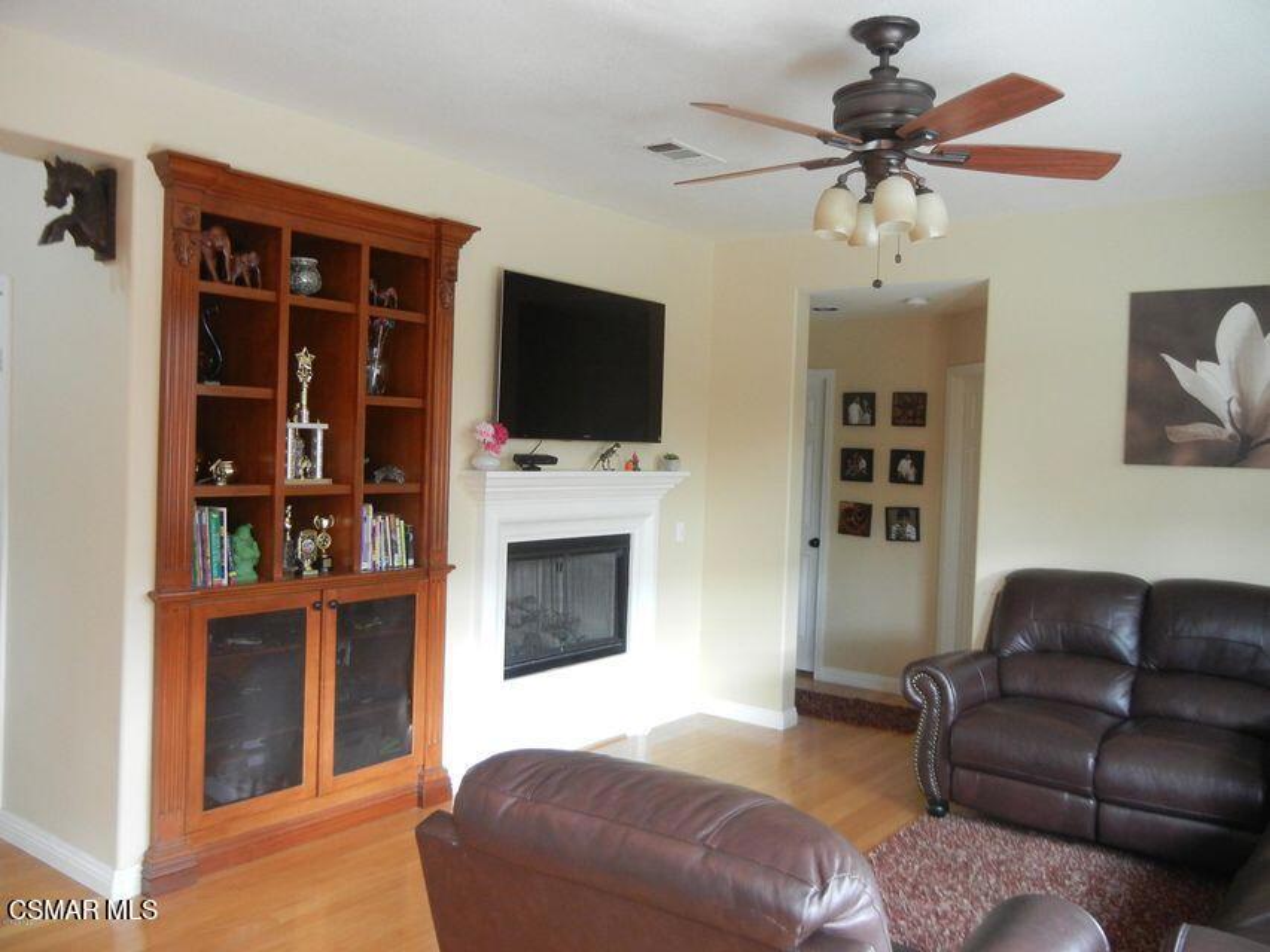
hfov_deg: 60.0
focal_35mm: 30
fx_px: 1101
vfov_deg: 46.8
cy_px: 476
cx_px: 635
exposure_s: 1/18.4
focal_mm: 5.4
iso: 400
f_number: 3.5
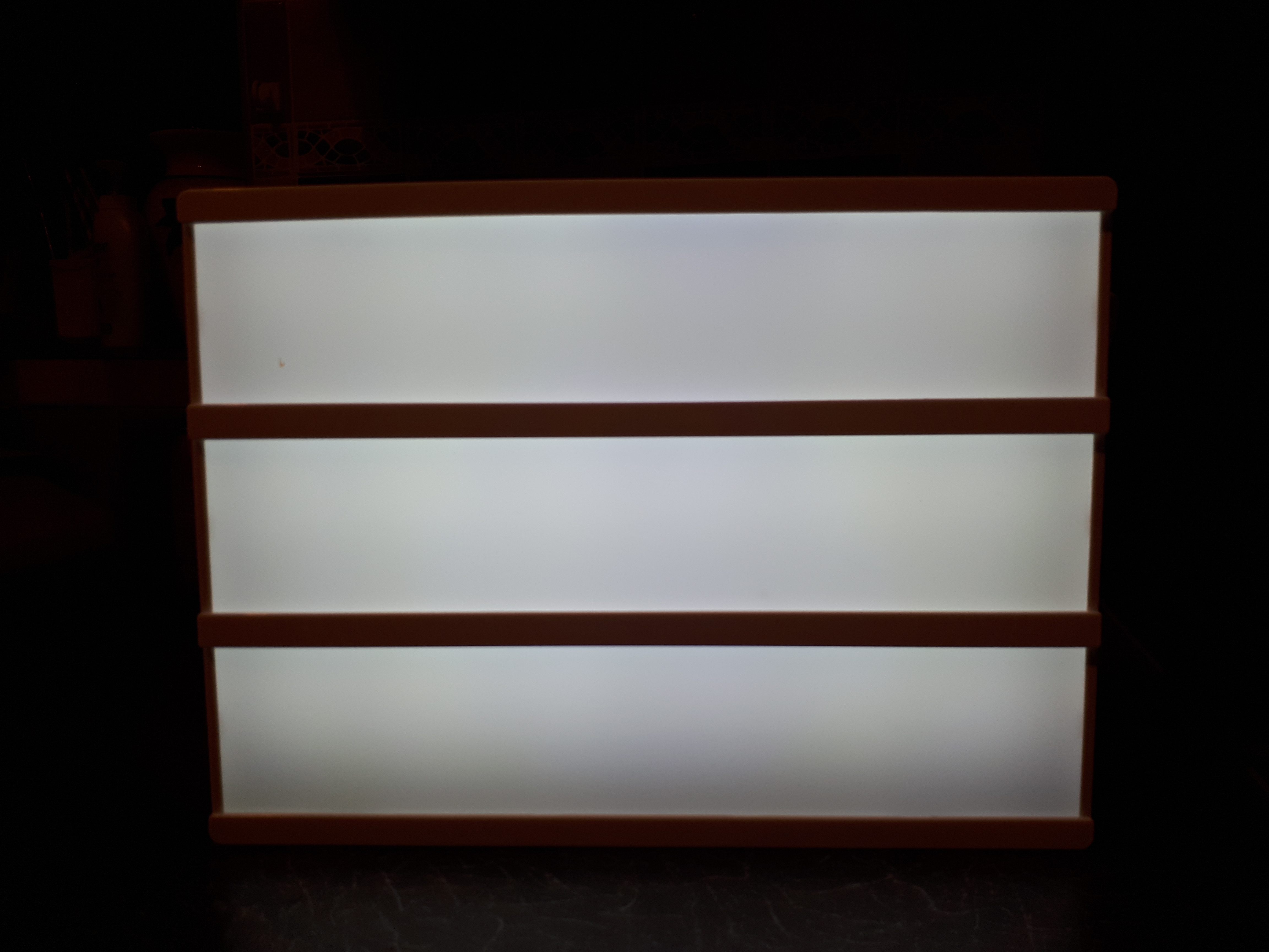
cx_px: 634
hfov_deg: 65.3
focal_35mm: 27
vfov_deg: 51.4
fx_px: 990
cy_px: 476
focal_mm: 3.6
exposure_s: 1/119
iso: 40
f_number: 1.9
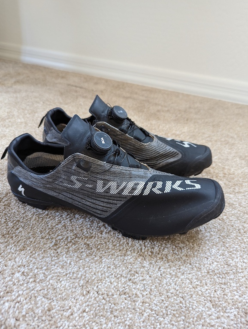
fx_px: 238
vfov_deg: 69.3
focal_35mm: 25
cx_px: 122
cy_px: 160
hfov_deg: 55.0
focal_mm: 6.81
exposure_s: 1/23.8
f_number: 1.85
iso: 165
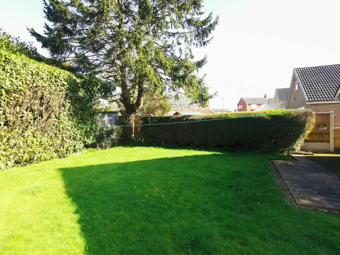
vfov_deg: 68.7
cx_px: 170
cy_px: 128
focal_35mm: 19
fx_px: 187
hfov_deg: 84.7
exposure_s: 1/153
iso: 50
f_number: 2.2
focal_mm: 2.26
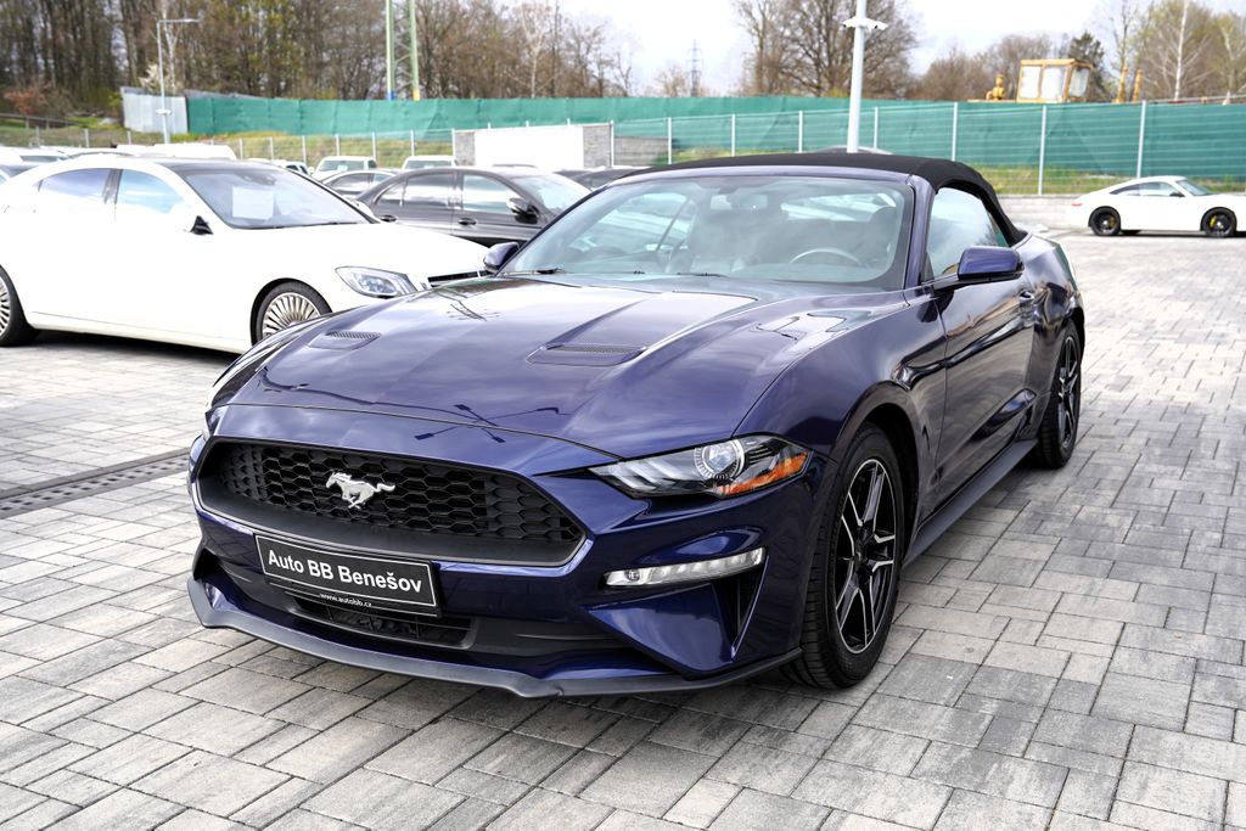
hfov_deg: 54.4
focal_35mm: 35
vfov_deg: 37.9
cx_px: 623
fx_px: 1211
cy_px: 416
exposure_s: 1/125
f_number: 5
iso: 100
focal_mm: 35
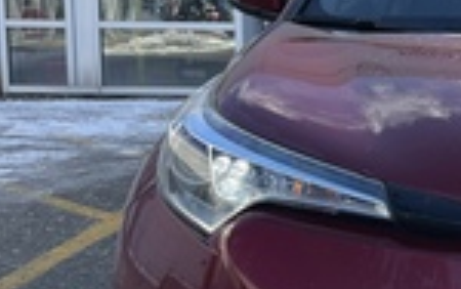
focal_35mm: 77
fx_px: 968
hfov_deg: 23.8
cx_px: 590
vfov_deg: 16.8
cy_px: 247
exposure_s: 1/2288
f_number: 1.6
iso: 50
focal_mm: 5.96
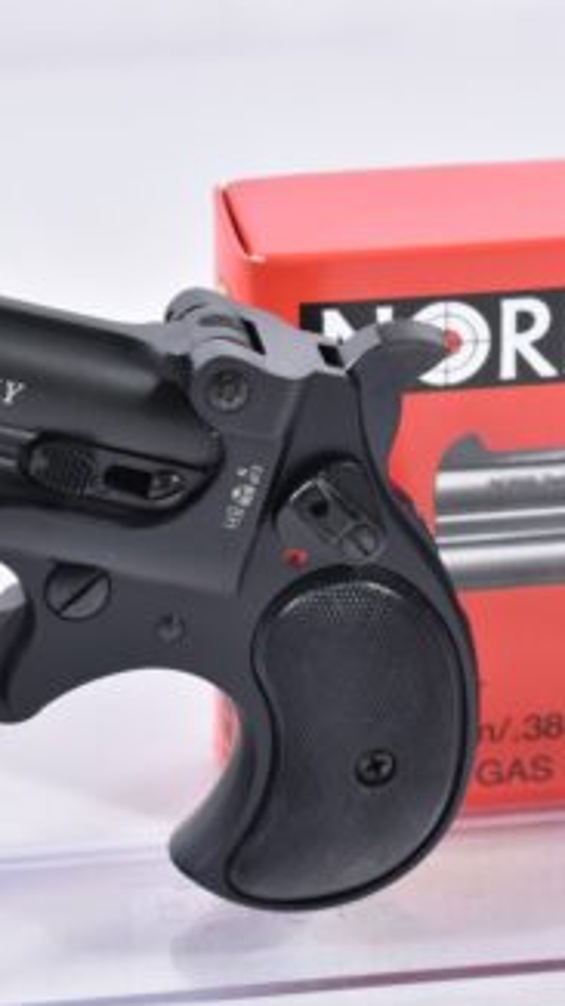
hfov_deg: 7.6
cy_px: 525
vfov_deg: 13.5
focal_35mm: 159
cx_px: 256
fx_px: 4240
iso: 640
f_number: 5.6
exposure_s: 1/30
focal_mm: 55
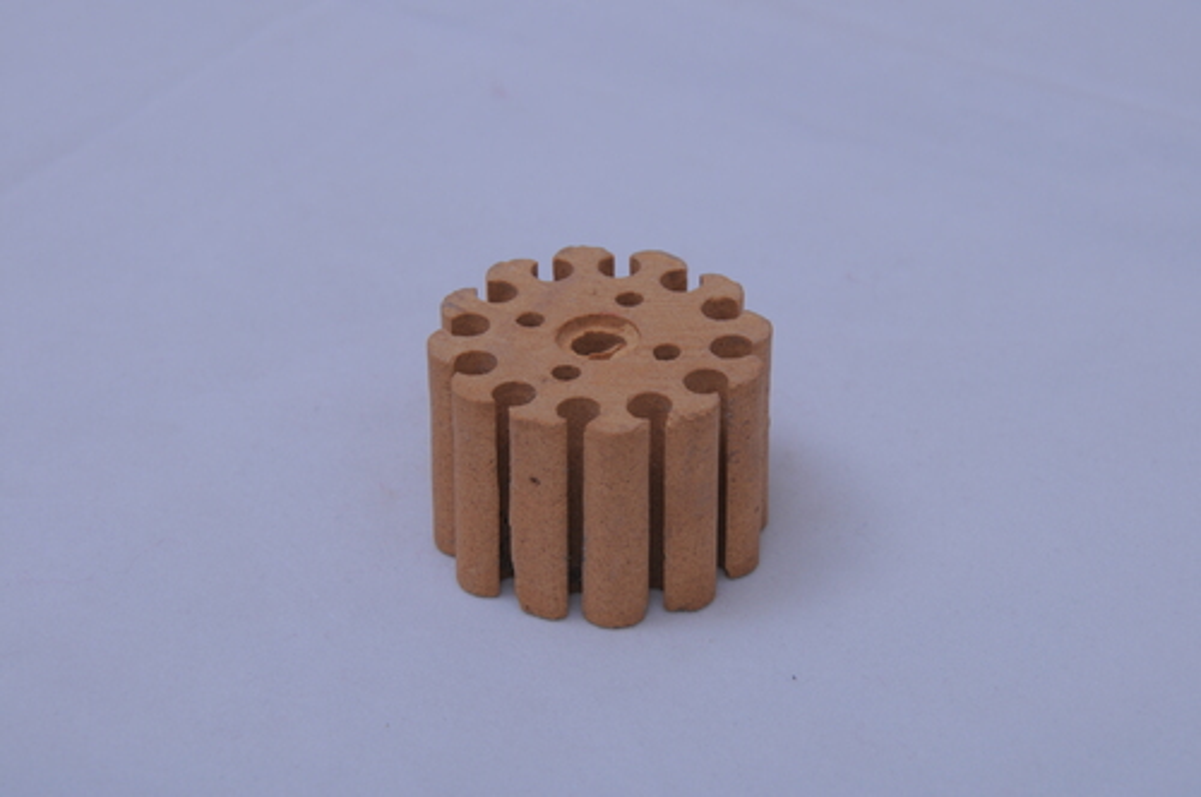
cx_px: 600
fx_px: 4598
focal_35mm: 138
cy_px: 398
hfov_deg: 14.9
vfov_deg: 9.9
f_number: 14
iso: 200
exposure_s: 1/160
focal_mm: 92
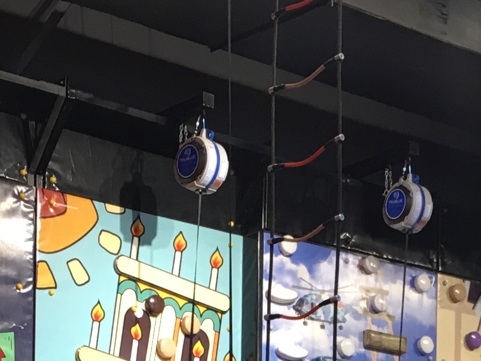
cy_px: 648
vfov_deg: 11.5
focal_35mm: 120
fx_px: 1668
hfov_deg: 16.3
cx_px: 352
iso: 40
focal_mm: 4.15
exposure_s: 1/17
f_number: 2.2
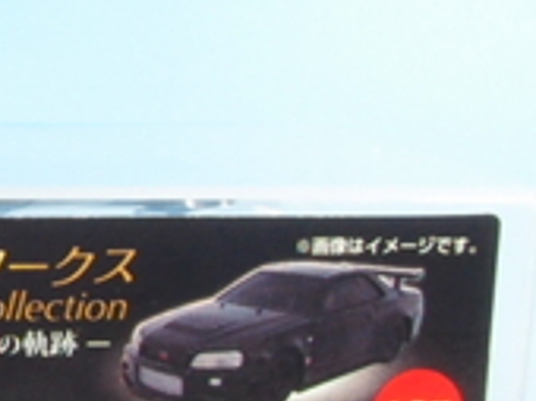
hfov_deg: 12.5
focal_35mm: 132
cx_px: -653
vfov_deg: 11.2
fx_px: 2041
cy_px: 262
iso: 100
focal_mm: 6
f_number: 8
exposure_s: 1/1.6
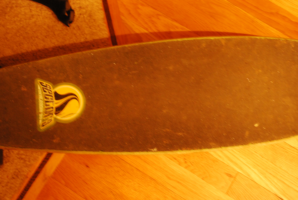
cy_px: 100
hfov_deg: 44.9
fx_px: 361
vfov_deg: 30.9
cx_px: 149
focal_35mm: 44
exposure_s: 1/5
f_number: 5
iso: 1600
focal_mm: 29
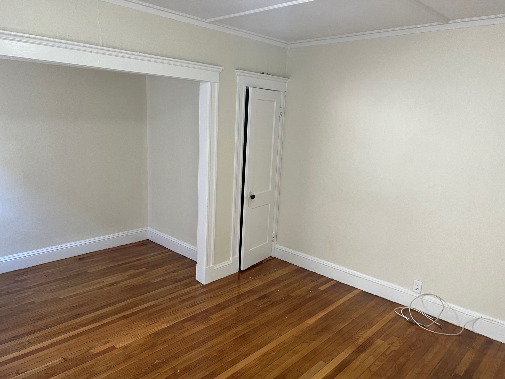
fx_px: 379
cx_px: 252
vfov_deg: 53.1
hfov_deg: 67.3
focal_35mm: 26
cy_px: 190
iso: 80
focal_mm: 5.7
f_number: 1.5
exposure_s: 1/60
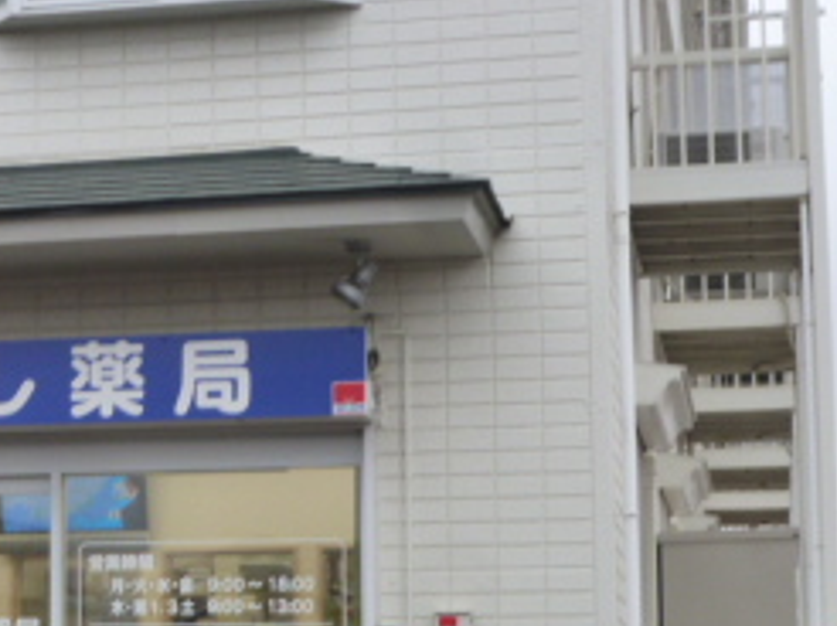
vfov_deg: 13.2
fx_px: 2705
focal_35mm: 112
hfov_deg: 17.1
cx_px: -54
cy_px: 418
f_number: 3.7
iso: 125
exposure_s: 1/60
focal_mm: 7.7
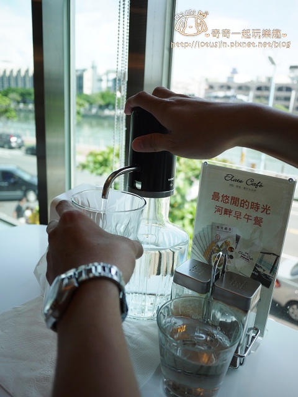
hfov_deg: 49.7
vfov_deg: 63.4
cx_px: 149
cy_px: 198
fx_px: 321
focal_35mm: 28
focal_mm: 14
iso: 100
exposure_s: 1/640
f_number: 2.5
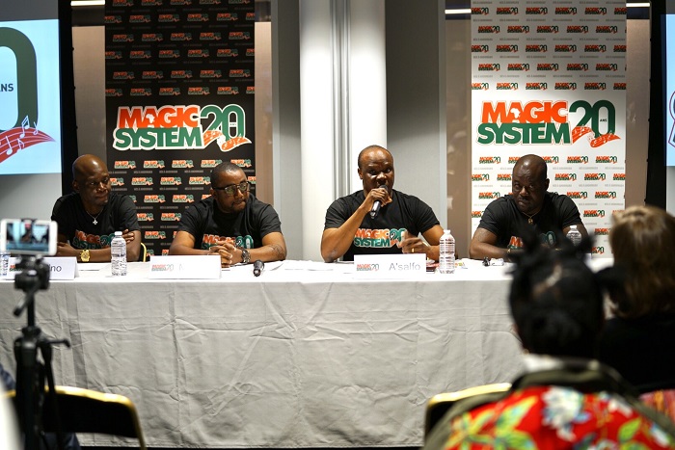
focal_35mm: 70
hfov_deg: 28.8
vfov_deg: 19.5
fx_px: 1313
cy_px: 225
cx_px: 338
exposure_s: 1/40
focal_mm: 70
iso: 200
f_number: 2.8
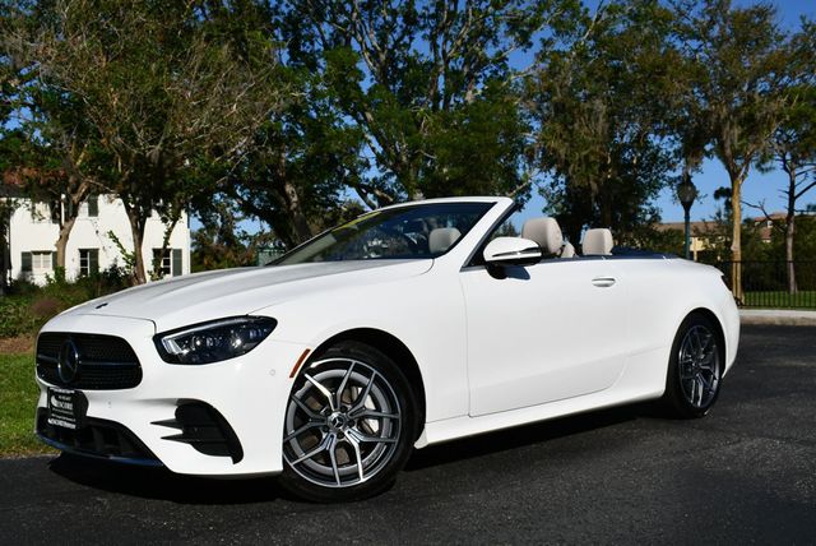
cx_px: 408
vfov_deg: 33.5
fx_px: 907
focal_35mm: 40
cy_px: 273
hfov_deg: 48.4
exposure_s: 1/400
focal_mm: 20
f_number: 10
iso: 100
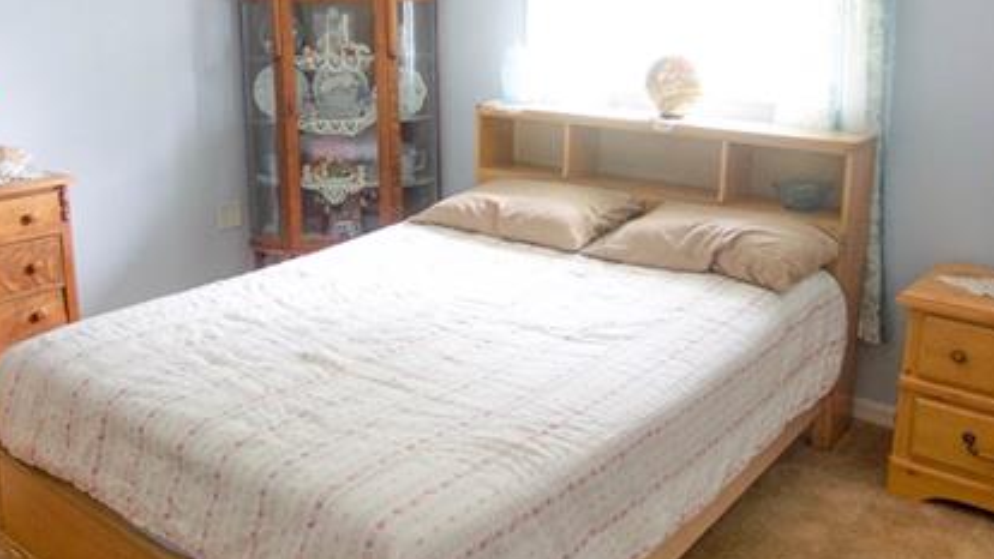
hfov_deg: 58.8
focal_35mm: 33
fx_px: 883
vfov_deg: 34.5
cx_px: 511
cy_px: 149
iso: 800
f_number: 3.5
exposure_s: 1/50
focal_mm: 11.5
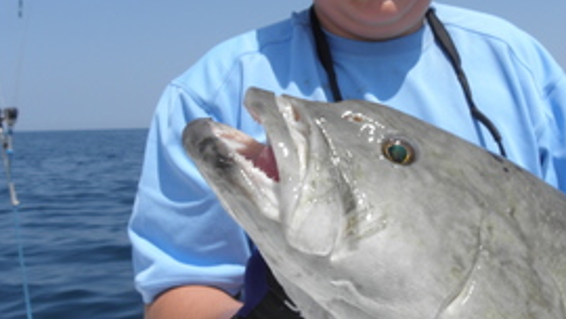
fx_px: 630
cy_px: 141
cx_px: 367
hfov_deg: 47.7
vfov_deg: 28.3
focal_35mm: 42
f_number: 5.6
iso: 64
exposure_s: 1/320
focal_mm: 4.6
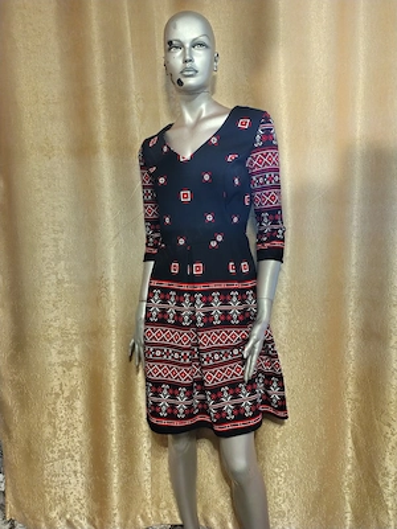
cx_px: 198
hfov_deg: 54.9
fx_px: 382
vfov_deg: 69.4
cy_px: 264
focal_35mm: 25
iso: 3828
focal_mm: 4.71
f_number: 1.7
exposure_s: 1/33.4
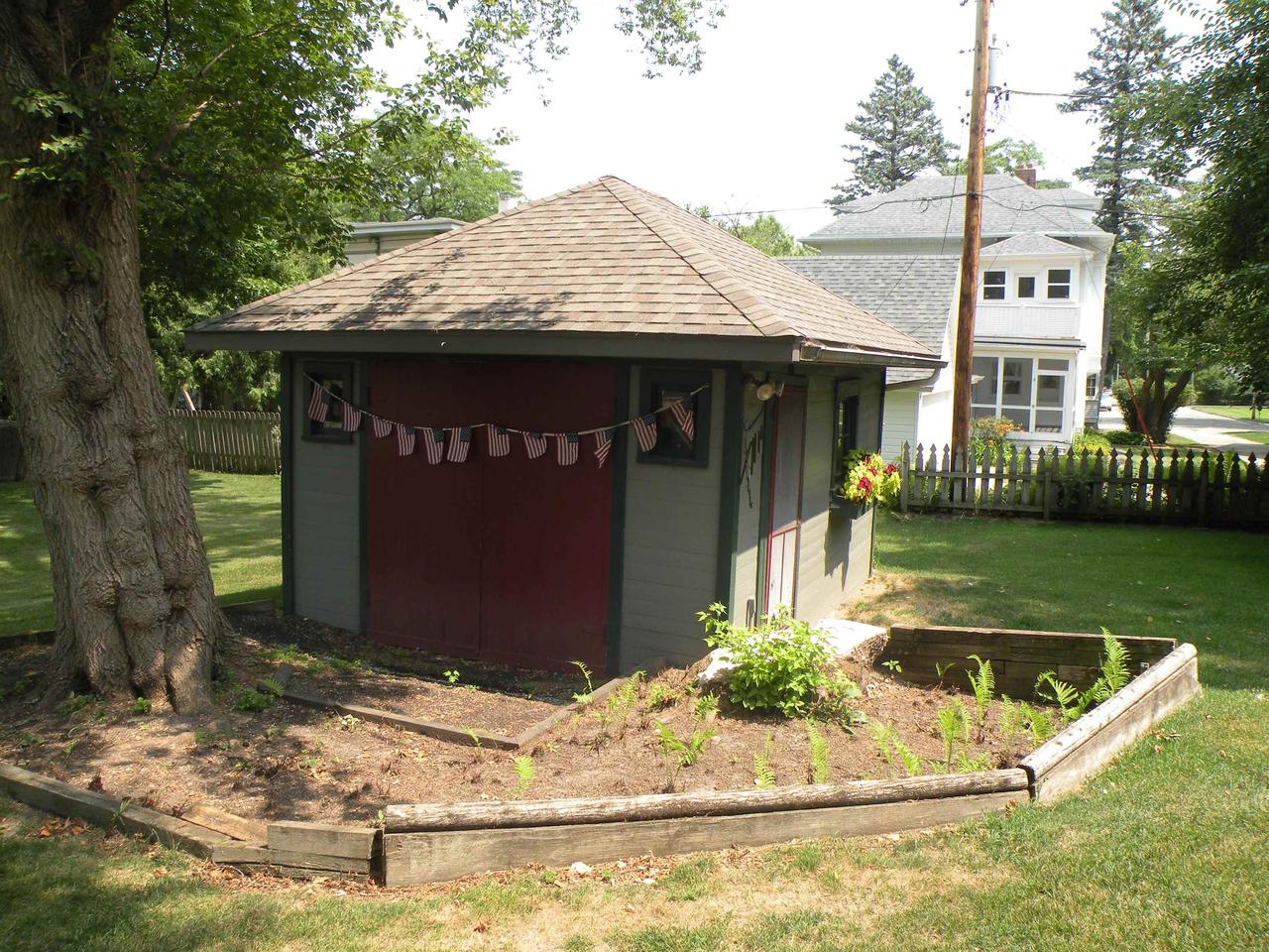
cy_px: 476
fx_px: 990
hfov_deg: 65.3
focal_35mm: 27
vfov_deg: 51.4
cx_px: 634
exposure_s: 1/131
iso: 64
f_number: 4.5
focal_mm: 4.7
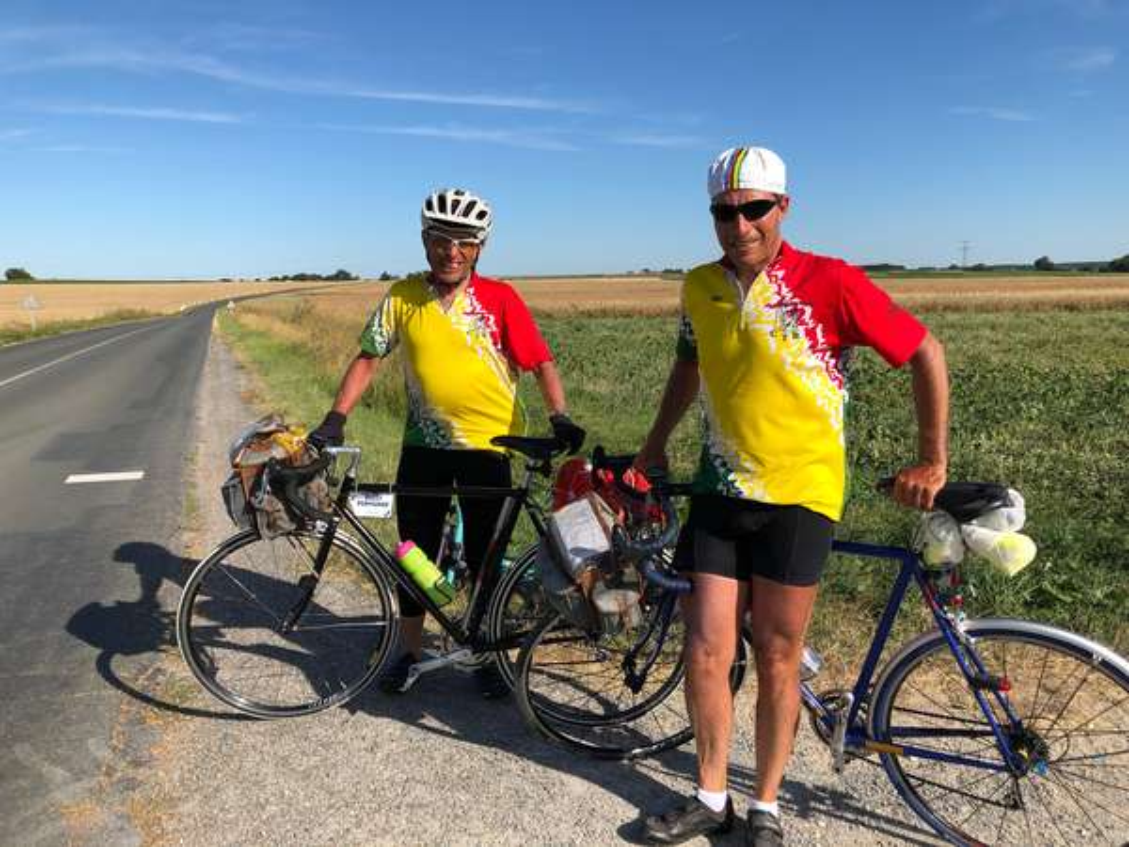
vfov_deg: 49.7
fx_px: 913
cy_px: 424
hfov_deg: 63.4
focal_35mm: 28
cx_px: 564
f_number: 1.8
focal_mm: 3.99
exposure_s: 1/2088
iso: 20
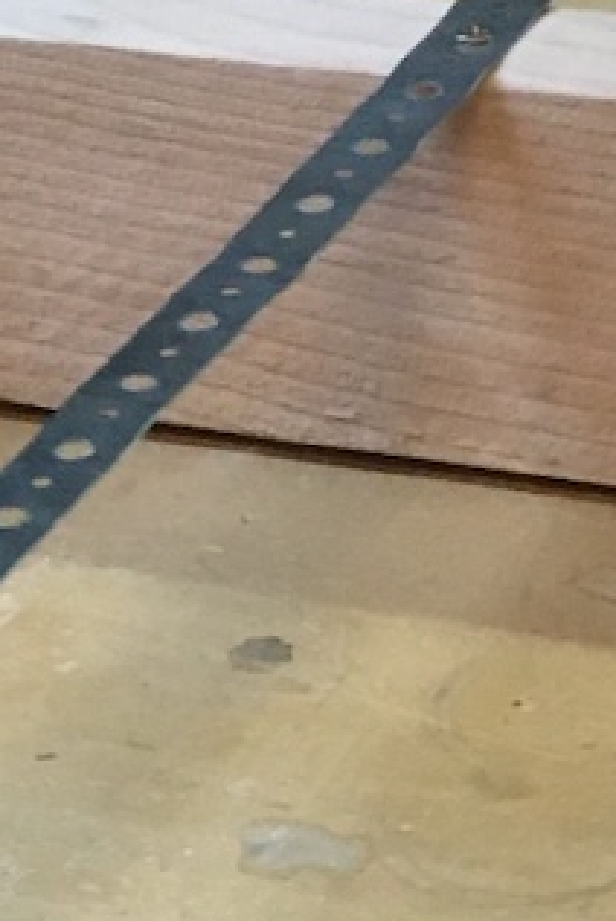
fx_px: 3893
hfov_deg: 8.7
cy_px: 1612
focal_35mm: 152
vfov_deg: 12.4
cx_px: -445
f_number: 2.2
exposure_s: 1/30
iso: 160
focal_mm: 4.15
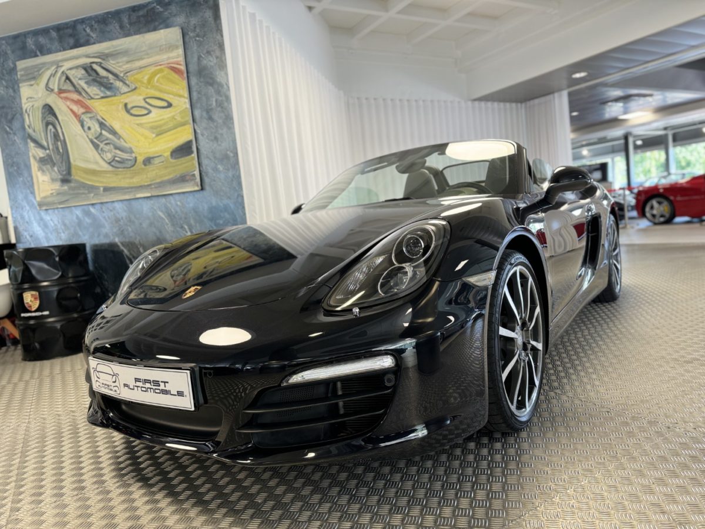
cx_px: 352
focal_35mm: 24
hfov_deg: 71.6
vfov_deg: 56.8
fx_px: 489
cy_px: 264
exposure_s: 1/100
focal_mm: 6.76
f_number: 1.78
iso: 125
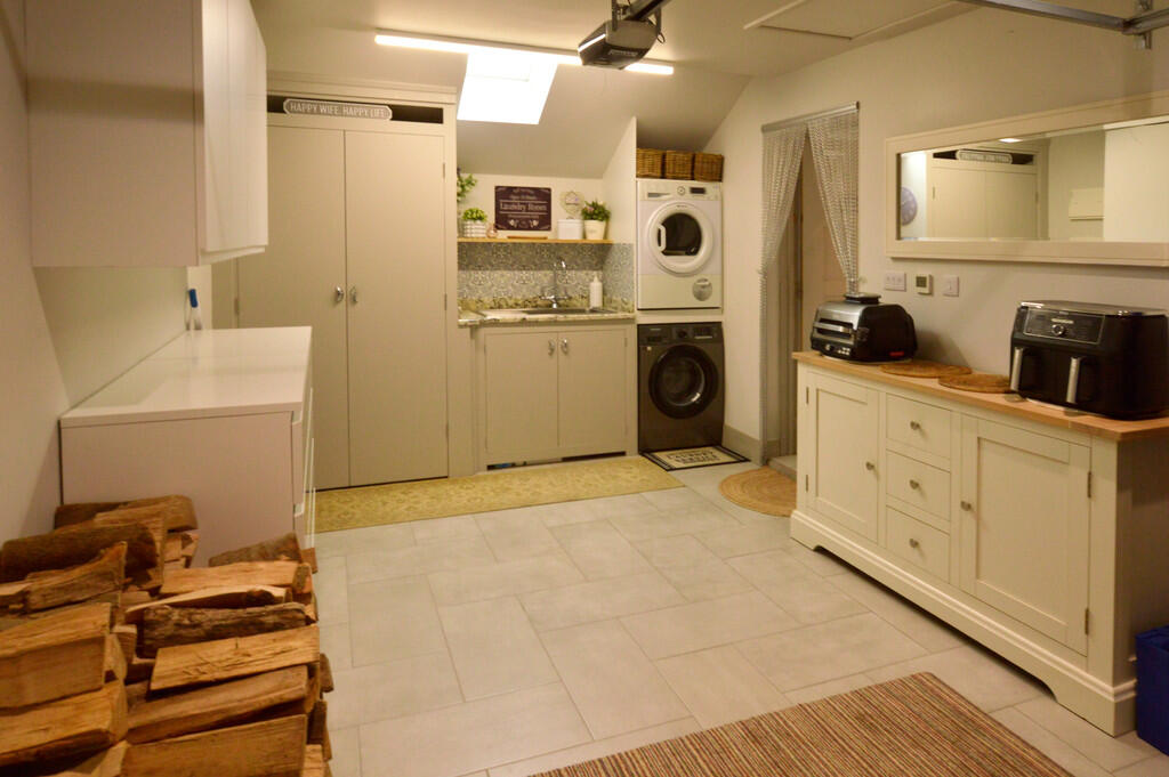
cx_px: 584
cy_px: 388
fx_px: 681
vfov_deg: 59.4
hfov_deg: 81.2
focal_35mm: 21
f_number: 10
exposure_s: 1/20
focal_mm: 14
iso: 500
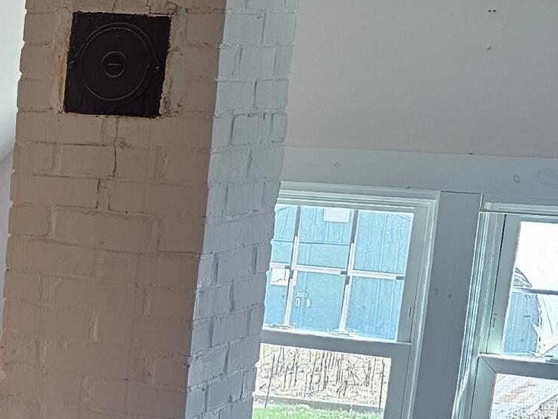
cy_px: 414
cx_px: -371
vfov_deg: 15.5
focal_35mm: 94
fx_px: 1516
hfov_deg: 17.8
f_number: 1.7
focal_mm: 6.3
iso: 160
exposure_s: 1/120
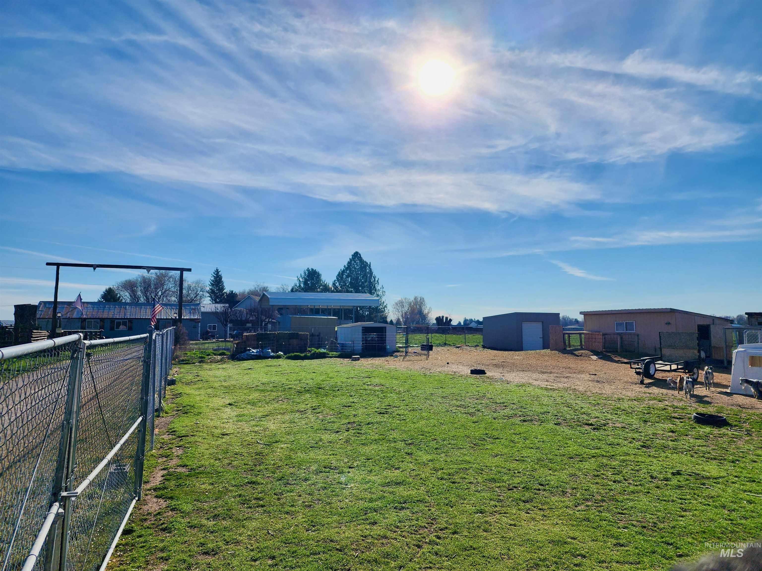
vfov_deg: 58.9
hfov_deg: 73.9
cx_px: 381
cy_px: 286
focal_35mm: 23
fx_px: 506
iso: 12
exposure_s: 1/3934
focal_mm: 6.4
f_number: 1.8
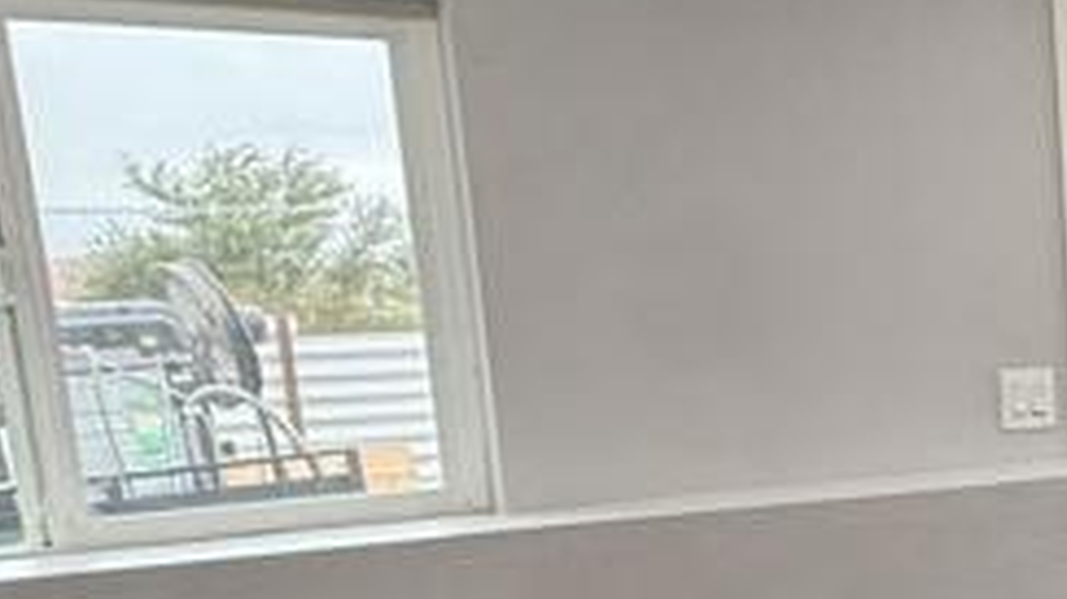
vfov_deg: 18.4
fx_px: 1810
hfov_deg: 25.6
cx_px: 1557
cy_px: 568
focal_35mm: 64
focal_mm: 2.22
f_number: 2.2
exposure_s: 1/120
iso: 320
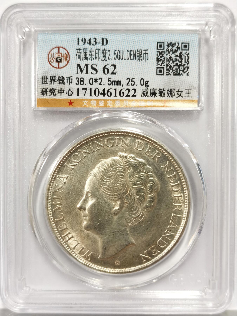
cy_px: 158
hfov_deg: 27.0
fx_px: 493
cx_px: 118
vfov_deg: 35.5
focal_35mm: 54
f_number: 16
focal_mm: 5.56
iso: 125
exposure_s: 1/100
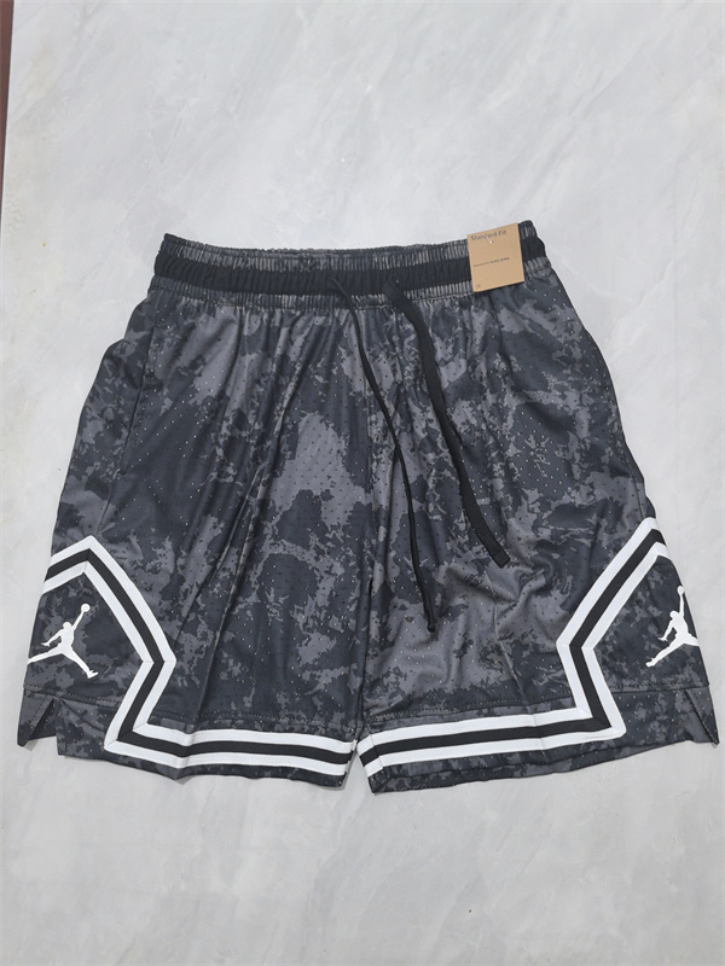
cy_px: 483
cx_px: 362
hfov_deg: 51.4
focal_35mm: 27
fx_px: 754
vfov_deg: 65.3
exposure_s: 1/33.3
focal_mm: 5.75
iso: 320
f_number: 2
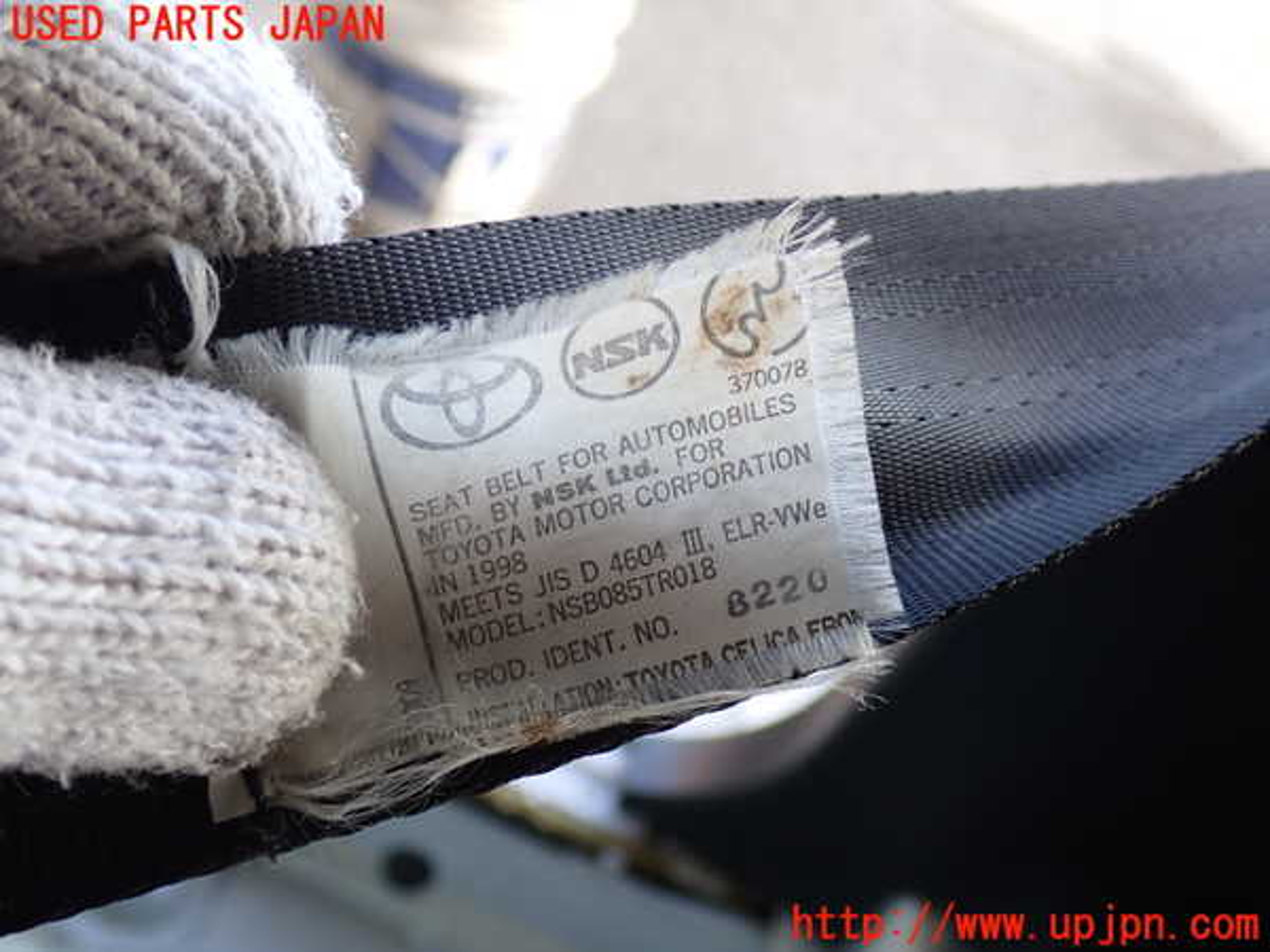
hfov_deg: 45.8
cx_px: 635
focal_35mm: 41
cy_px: 476
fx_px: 1504
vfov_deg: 35.1
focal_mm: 7.31
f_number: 2.8
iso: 160
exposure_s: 1/80
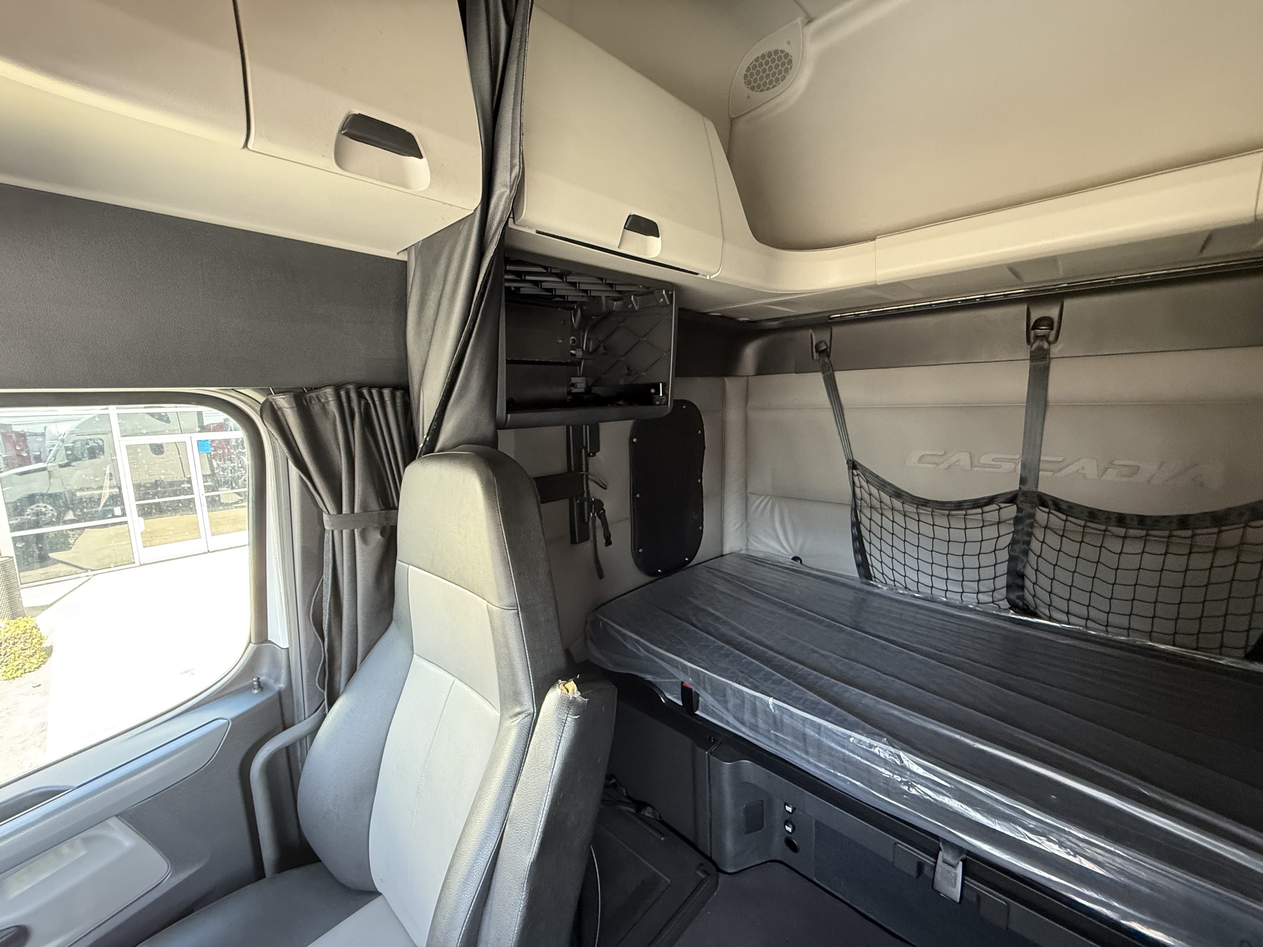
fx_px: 511
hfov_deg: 102.1
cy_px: 474
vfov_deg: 85.7
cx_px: 632
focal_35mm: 14
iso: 500
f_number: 2.2
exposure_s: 1/60
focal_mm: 2.22
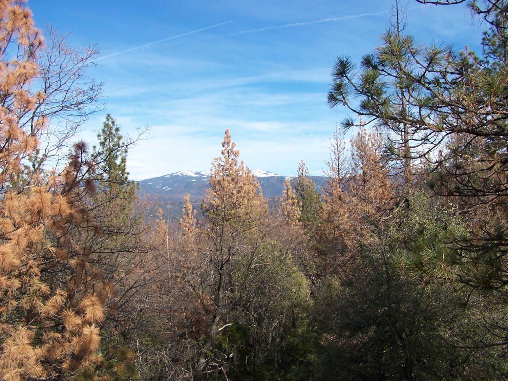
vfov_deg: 37.7
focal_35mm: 38
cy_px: 190
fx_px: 558
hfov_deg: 49.0
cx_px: 254
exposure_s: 1/500
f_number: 4
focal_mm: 6.3
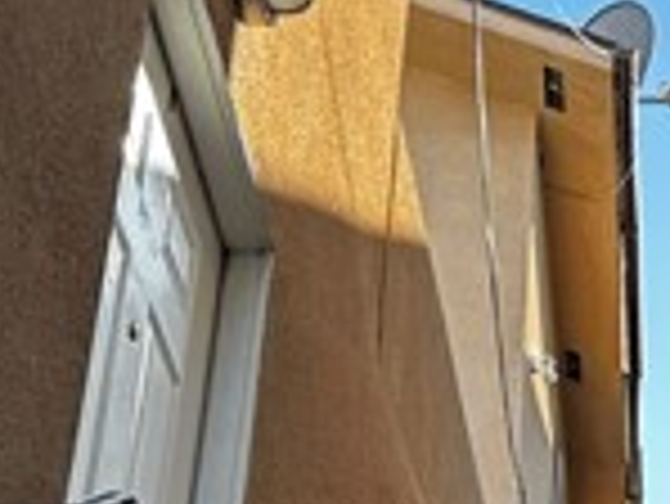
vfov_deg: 13.6
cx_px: 760
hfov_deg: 18.3
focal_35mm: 103
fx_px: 1995
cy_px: 752
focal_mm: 6.86
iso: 80
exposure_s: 1/484
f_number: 1.78
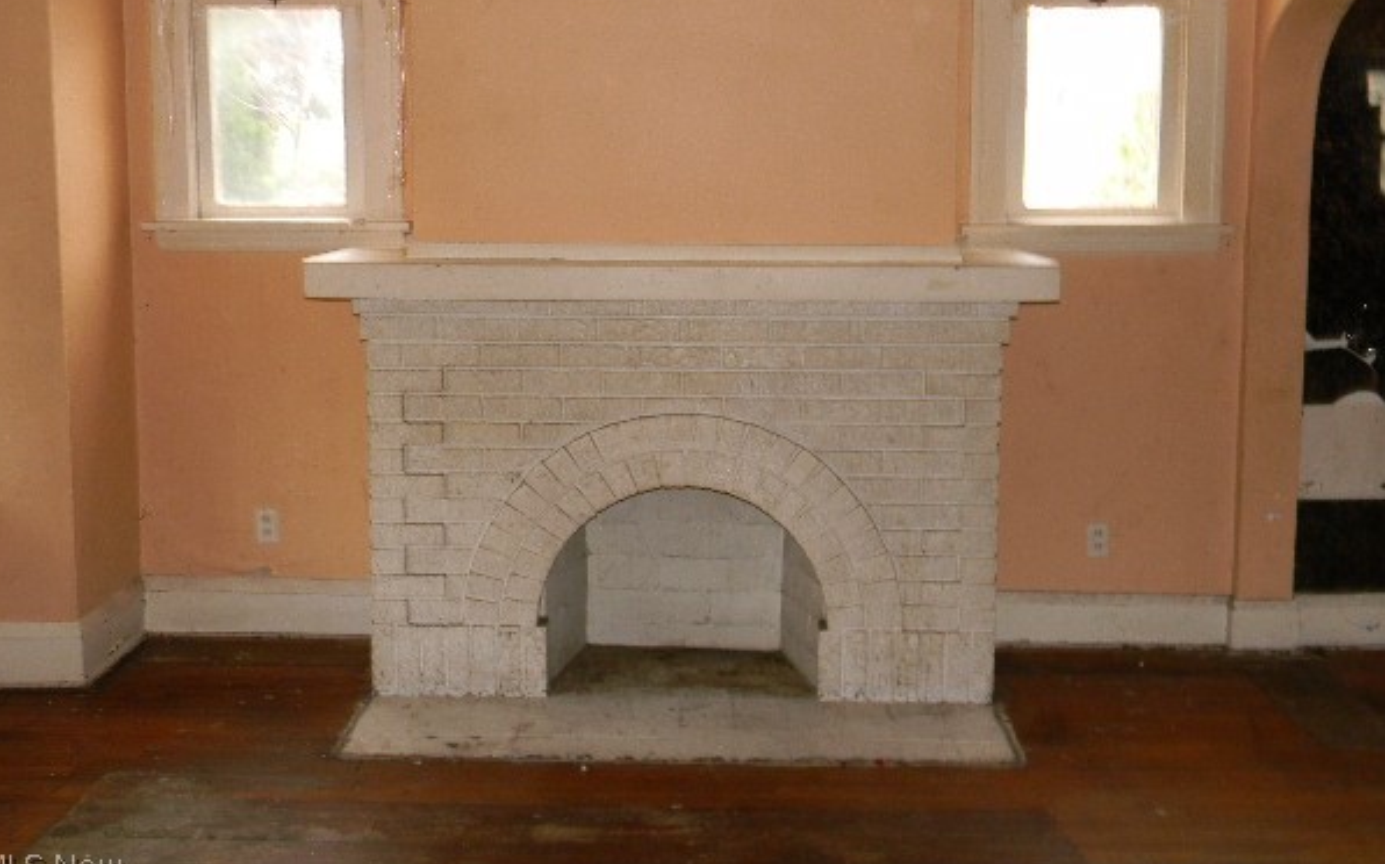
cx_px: 716
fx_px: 1547
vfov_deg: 31.1
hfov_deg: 48.2
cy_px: 334
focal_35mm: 41
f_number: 3.7
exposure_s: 1/30
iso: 200
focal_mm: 6.4
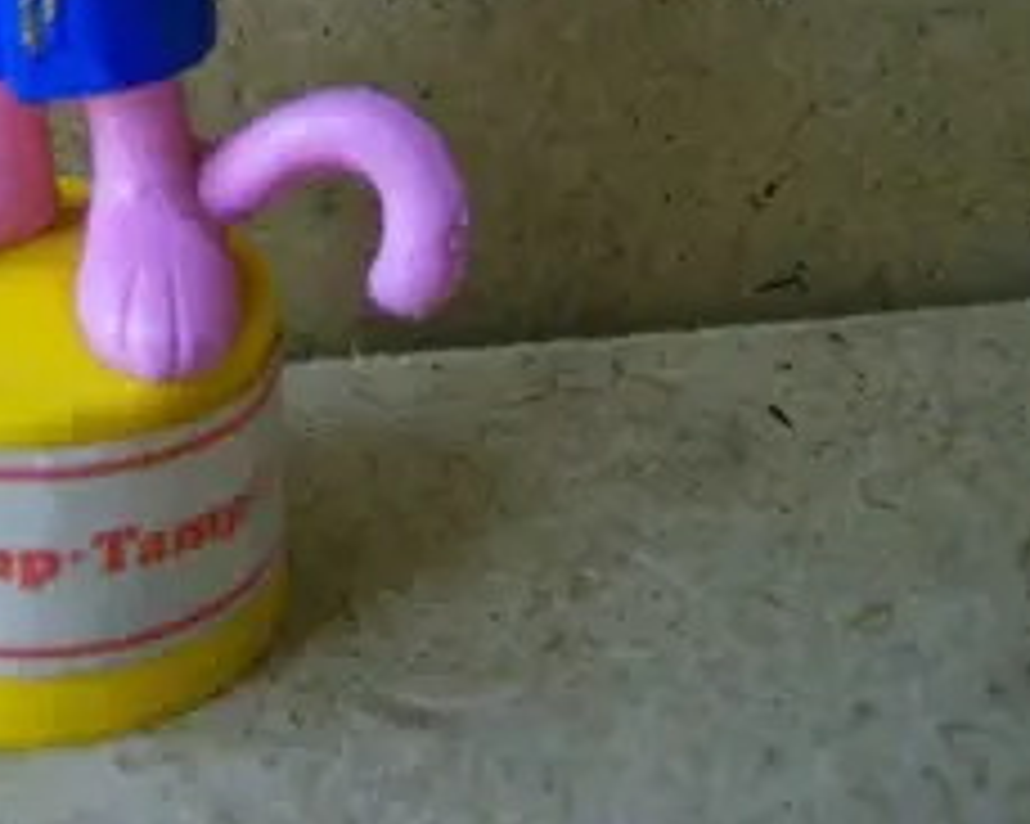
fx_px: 2224
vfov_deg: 20.5
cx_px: 74
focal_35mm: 73
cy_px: 63
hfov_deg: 25.2
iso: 109
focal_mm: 6
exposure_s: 1/64
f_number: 2.8
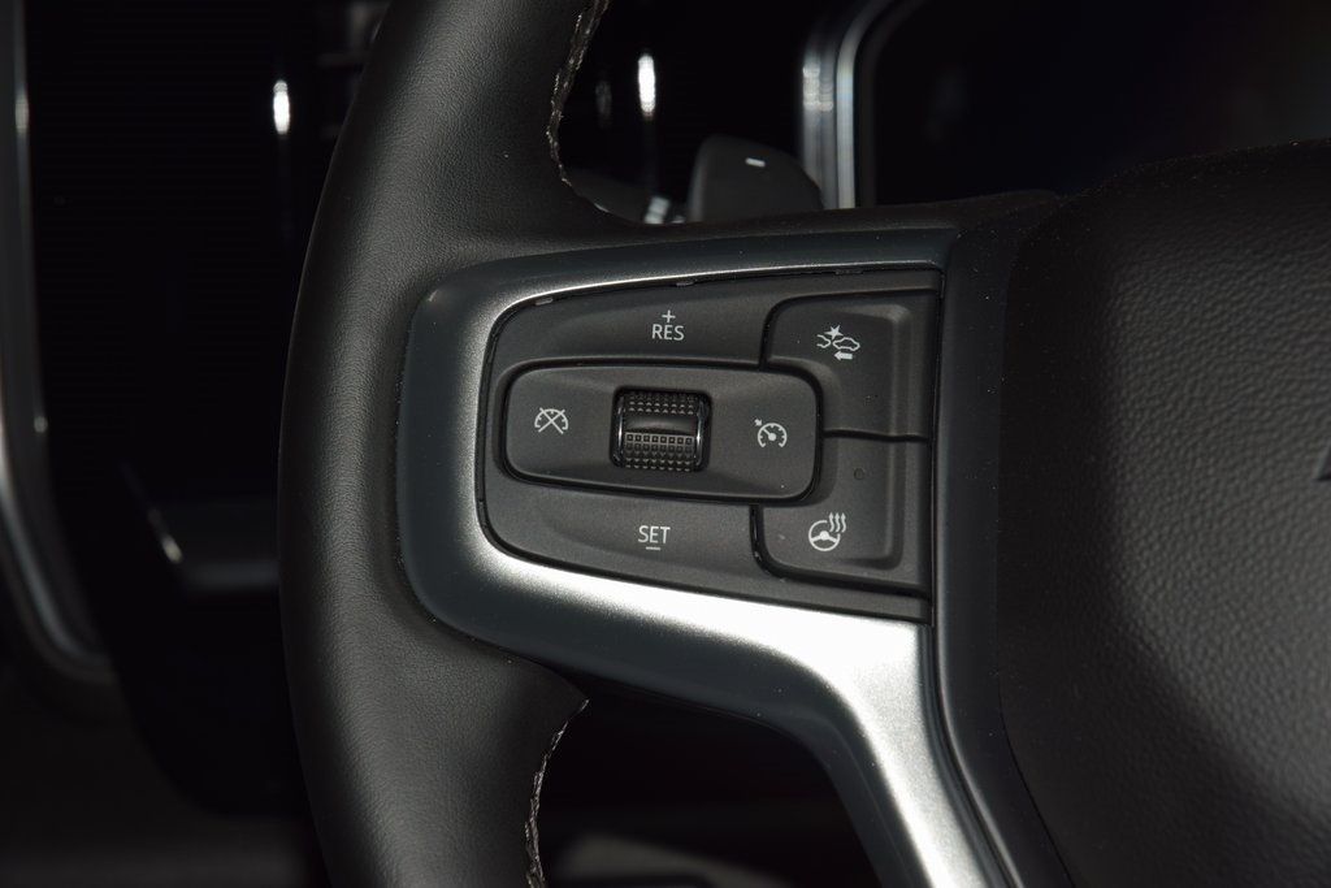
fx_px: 3882
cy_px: 444
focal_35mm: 105
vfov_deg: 13.0
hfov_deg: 19.5
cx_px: 666
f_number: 8
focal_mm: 70
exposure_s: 1/125
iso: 100
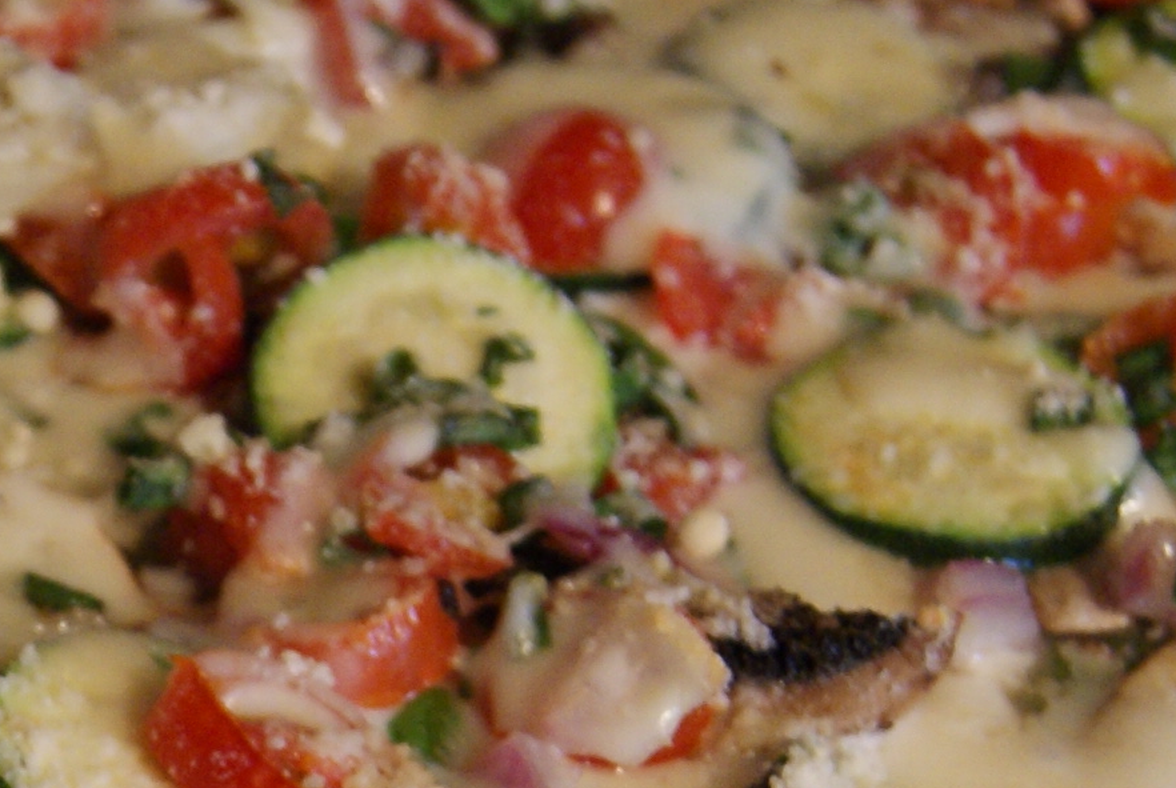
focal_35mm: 158
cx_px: -196
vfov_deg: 8.6
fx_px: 5169
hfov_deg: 12.7
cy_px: 988
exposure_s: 1/10
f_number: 4
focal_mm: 24
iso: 400
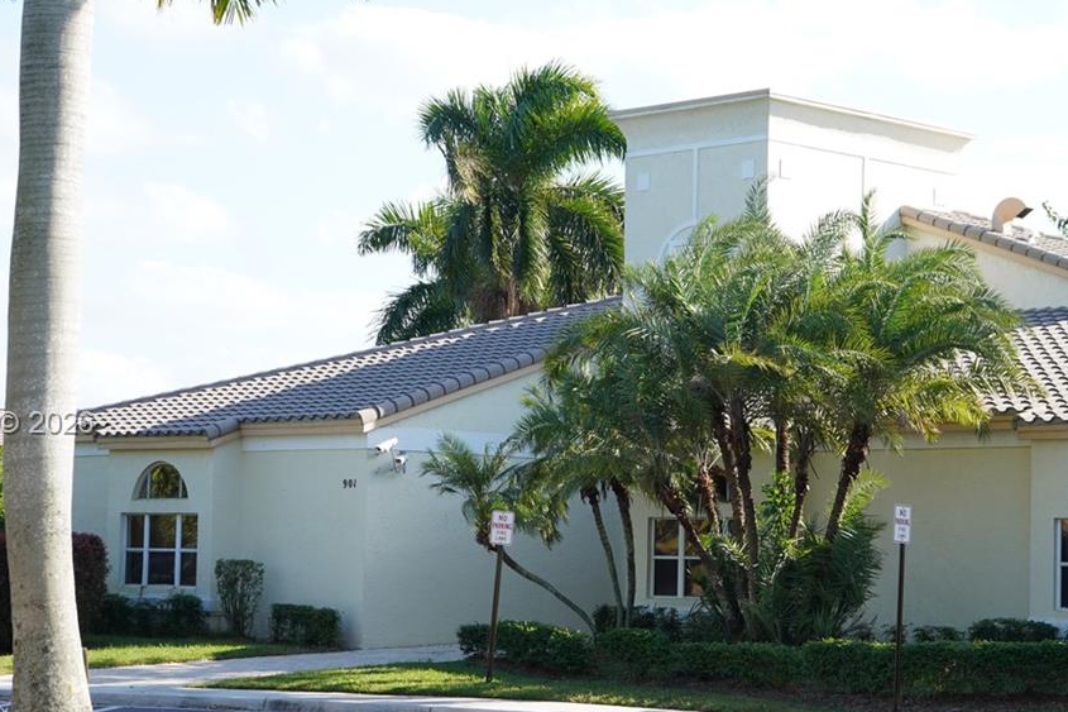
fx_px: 2640
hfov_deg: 22.8
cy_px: 425
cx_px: 712
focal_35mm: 89
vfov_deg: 15.3
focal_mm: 47
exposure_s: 1/160
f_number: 5.6
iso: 100
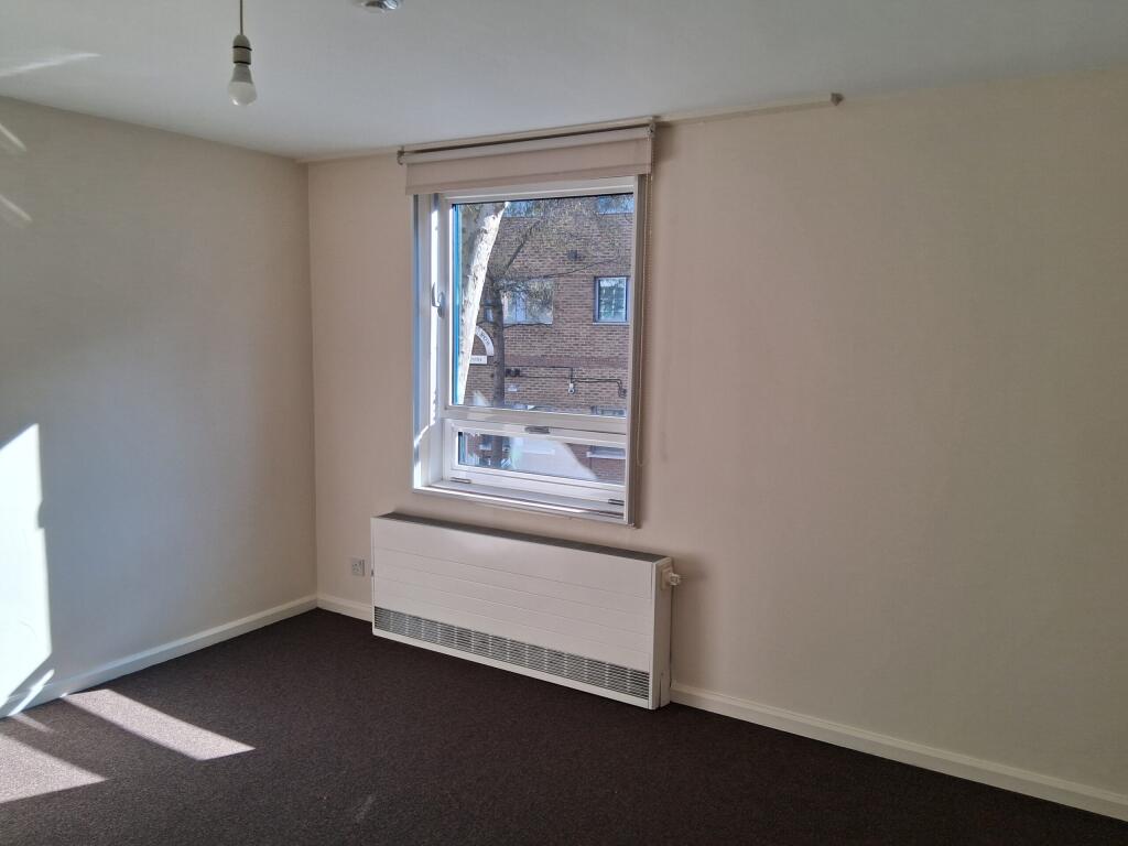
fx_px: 847
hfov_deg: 67.3
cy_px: 423
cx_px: 564
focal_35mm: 26
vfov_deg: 53.1
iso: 25
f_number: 1.8
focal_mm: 3.98
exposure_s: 1/120
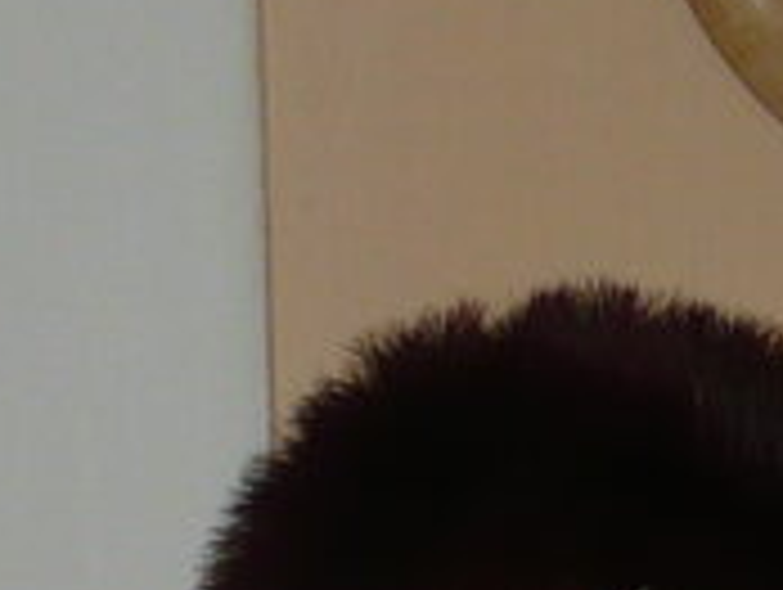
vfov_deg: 3.9
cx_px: 468
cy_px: 1063
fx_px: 8585
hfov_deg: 5.2
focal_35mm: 379
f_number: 3.4
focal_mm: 9.1
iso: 160
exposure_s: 1/40
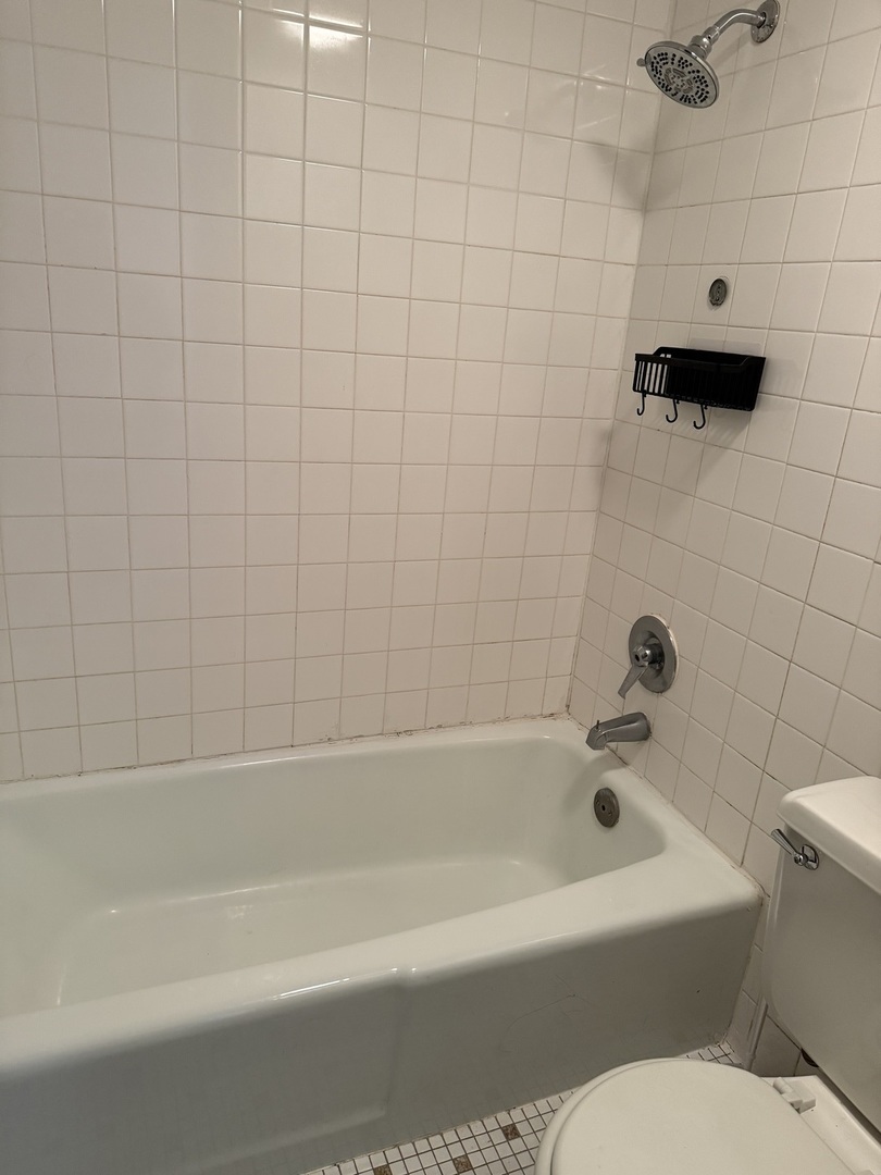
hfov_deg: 56.8
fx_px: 814
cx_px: 440
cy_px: 588
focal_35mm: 24
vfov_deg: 71.6
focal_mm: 6.76
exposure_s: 1/60
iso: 320
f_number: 1.78
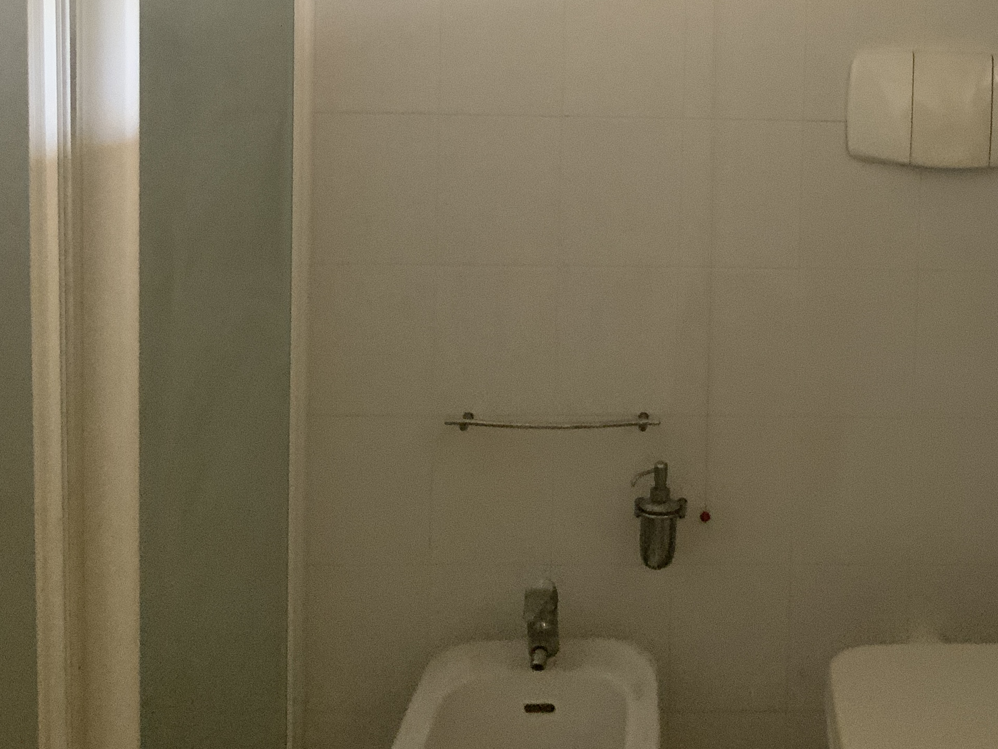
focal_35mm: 61
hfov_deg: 30.8
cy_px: -36
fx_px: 1759
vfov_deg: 22.9
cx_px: 820
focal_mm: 3
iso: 250
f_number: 1.8
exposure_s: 1/60
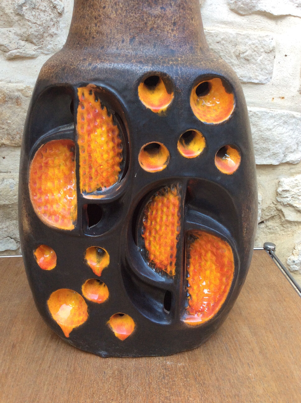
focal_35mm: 32
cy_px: 202
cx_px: 150
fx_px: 372
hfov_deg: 44.1
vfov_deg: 56.9
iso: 64
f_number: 2.4
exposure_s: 1/100
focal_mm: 3.3
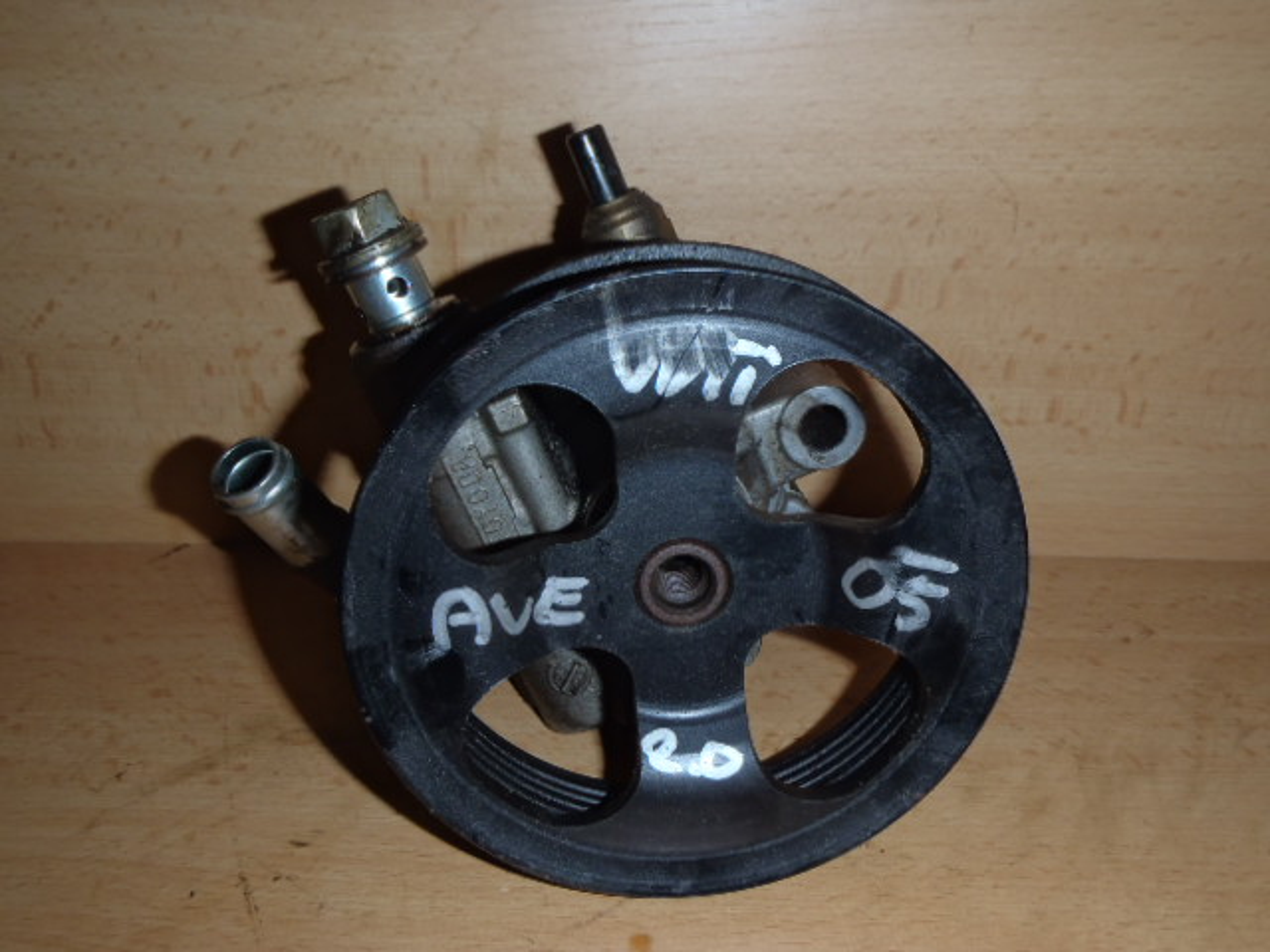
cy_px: 476
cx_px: 635
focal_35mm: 30
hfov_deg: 60.0
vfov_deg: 46.8
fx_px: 1101
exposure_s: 1/30
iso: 100
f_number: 4.1
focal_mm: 5.4
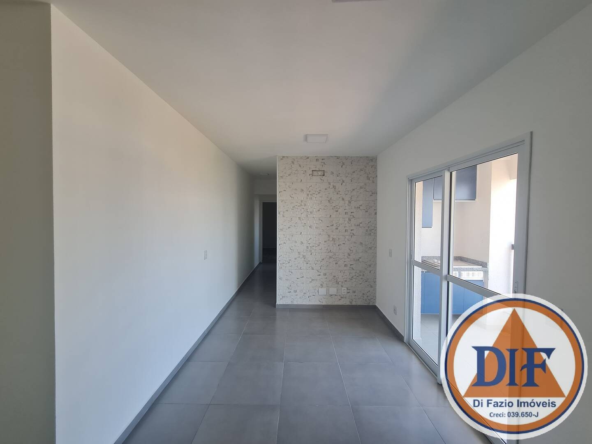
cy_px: 222
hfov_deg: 106.2
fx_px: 222
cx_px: 296
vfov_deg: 89.9
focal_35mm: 13
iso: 100
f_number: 2.2
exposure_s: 1/120
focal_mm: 2.2
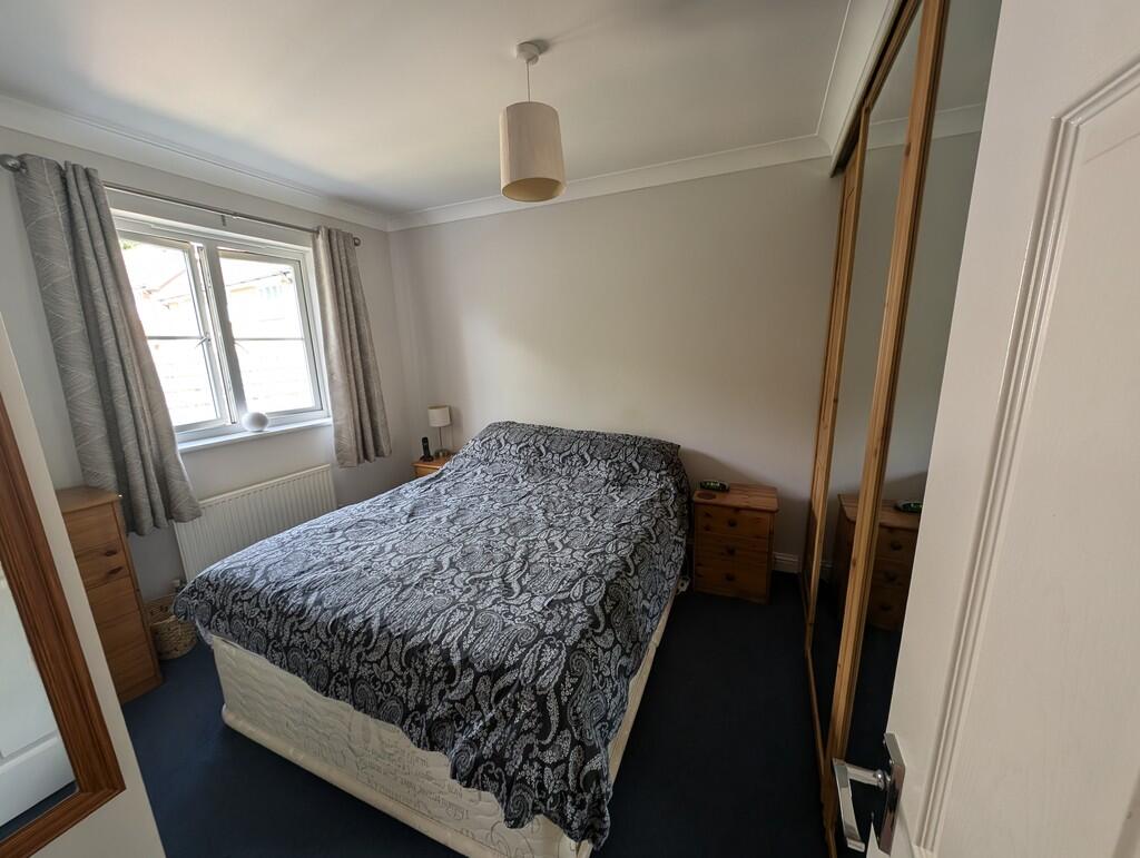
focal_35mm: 12
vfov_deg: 94.6
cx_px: 570
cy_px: 429
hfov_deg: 110.5
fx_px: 396
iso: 60
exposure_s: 1/83.8
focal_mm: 2.23
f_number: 1.95
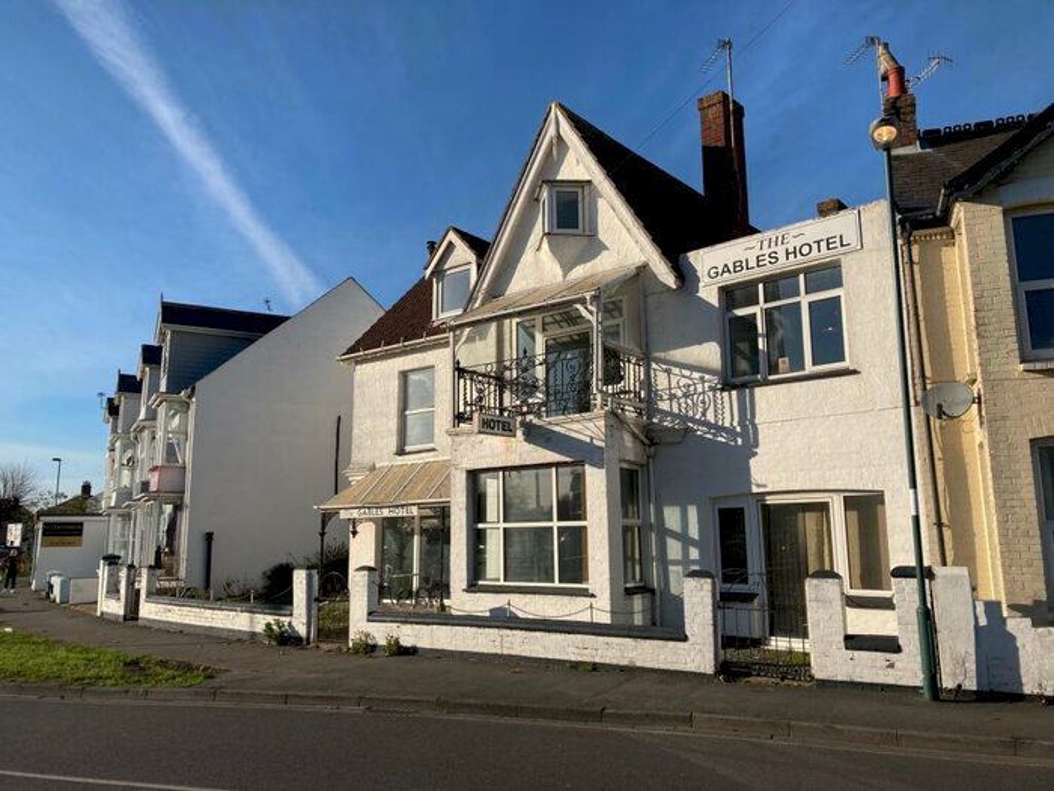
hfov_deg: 63.4
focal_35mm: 28
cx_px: 527
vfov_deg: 49.7
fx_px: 853
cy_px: 396
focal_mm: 3.99
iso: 20
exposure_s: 1/2825
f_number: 1.8
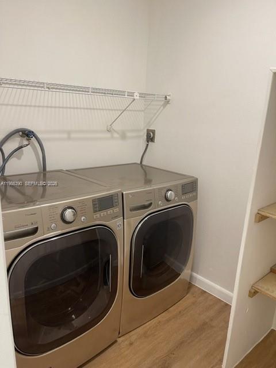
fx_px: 276
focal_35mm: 26
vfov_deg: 67.3
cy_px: 184
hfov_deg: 53.1
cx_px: 138
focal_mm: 5.1
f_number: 1.6
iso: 80
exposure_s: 1/60
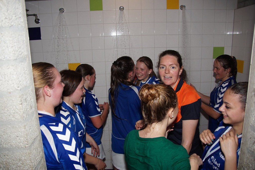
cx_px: 128
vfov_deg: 47.9
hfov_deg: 67.4
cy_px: 85
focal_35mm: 27
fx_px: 191
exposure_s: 1/200
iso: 160
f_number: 3.5
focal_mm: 18
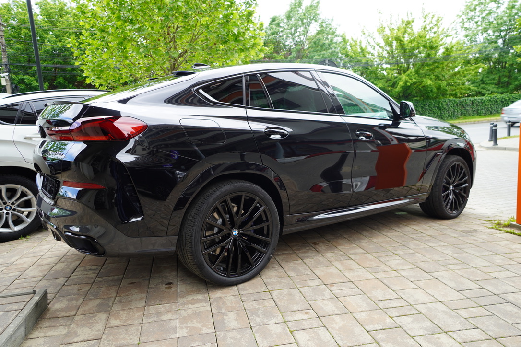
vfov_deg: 47.9
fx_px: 391
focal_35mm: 27
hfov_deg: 67.4
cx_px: 260
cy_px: 174
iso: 100
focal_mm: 18
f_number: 5
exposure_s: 1/80
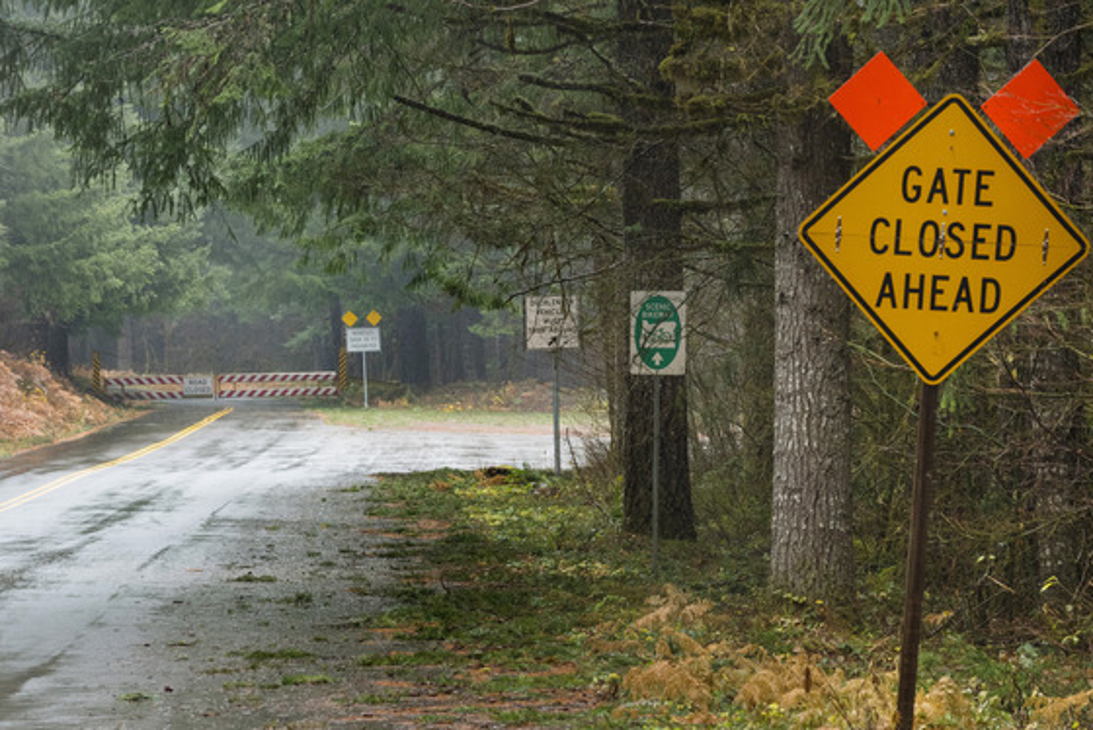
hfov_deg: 12.1
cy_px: 365
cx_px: 546
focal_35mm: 170
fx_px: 5164
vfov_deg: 8.1
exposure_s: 1/60
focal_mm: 170
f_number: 8
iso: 1600
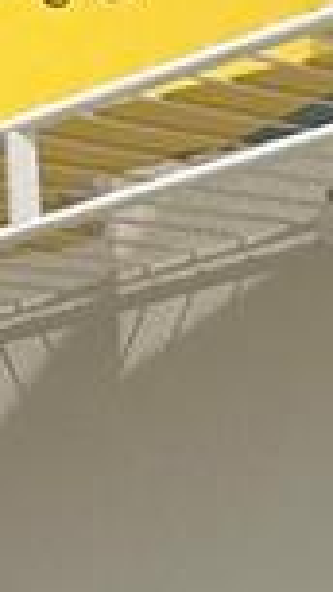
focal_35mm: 205
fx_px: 3220
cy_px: 1312
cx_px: -1200
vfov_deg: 9.6
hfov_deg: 5.0
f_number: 1.78
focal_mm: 6.86
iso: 250
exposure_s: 1/60
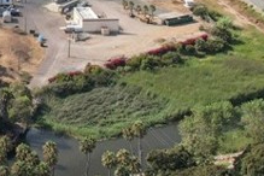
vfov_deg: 12.5
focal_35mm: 103
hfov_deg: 17.8
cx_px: -130
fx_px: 755
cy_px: -107
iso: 100
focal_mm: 8.38
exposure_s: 1/3200
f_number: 2.8
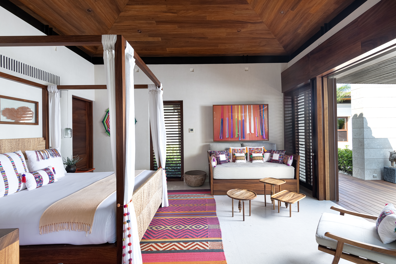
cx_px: 198
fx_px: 176
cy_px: 132
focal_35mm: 16
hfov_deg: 96.7
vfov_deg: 73.7
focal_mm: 16
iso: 500
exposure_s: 1/25
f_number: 13
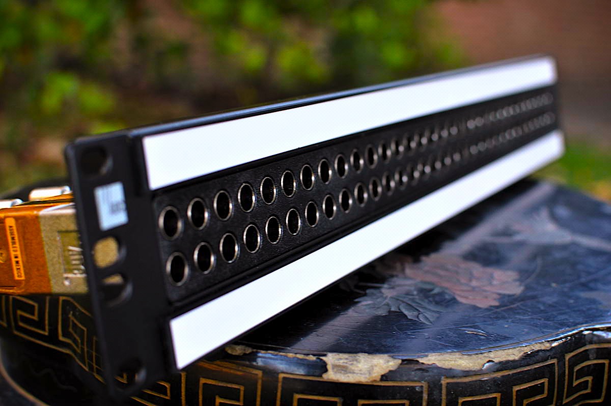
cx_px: 306
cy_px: 203
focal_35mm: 52
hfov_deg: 37.9
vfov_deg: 25.7
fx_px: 890
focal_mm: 35
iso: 400
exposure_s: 1/60
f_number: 5
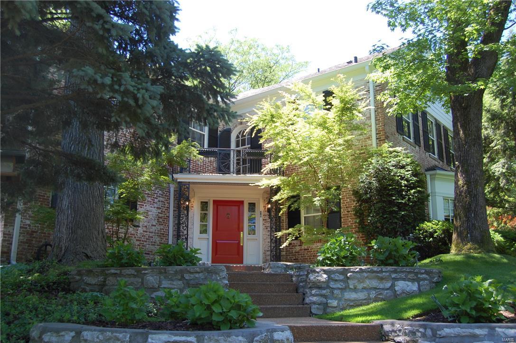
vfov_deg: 36.8
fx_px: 515
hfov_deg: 53.2
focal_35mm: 36
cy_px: 172
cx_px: 258
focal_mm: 24
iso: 200
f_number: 5
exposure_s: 1/100
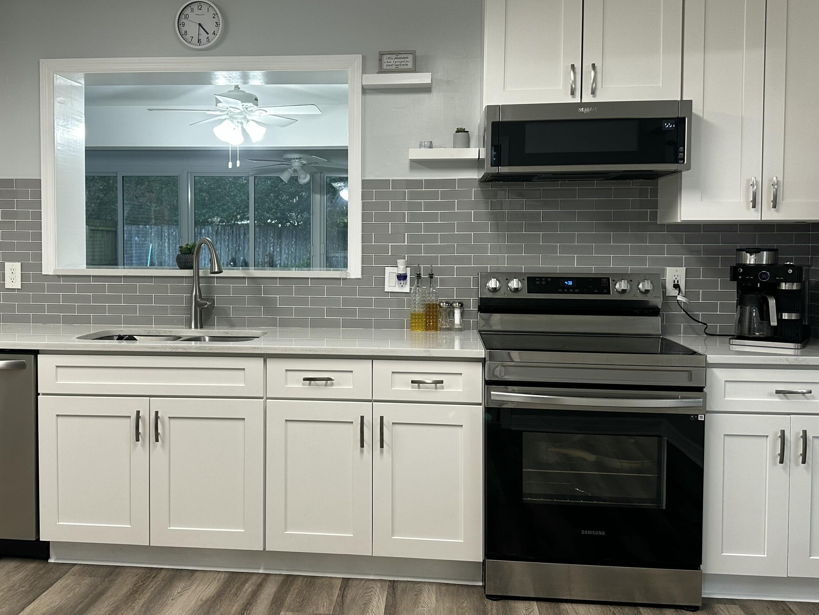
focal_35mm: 32
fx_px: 757
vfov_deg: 44.1
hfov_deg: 56.6
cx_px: 355
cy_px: 268
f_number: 1.78
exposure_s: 1/120
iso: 160
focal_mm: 6.86
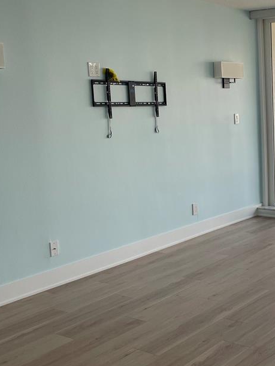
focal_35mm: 51
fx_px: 540
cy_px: 177
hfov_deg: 27.2
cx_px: 264
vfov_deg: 37.5
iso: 32
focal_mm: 4.2
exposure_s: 1/363
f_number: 1.6
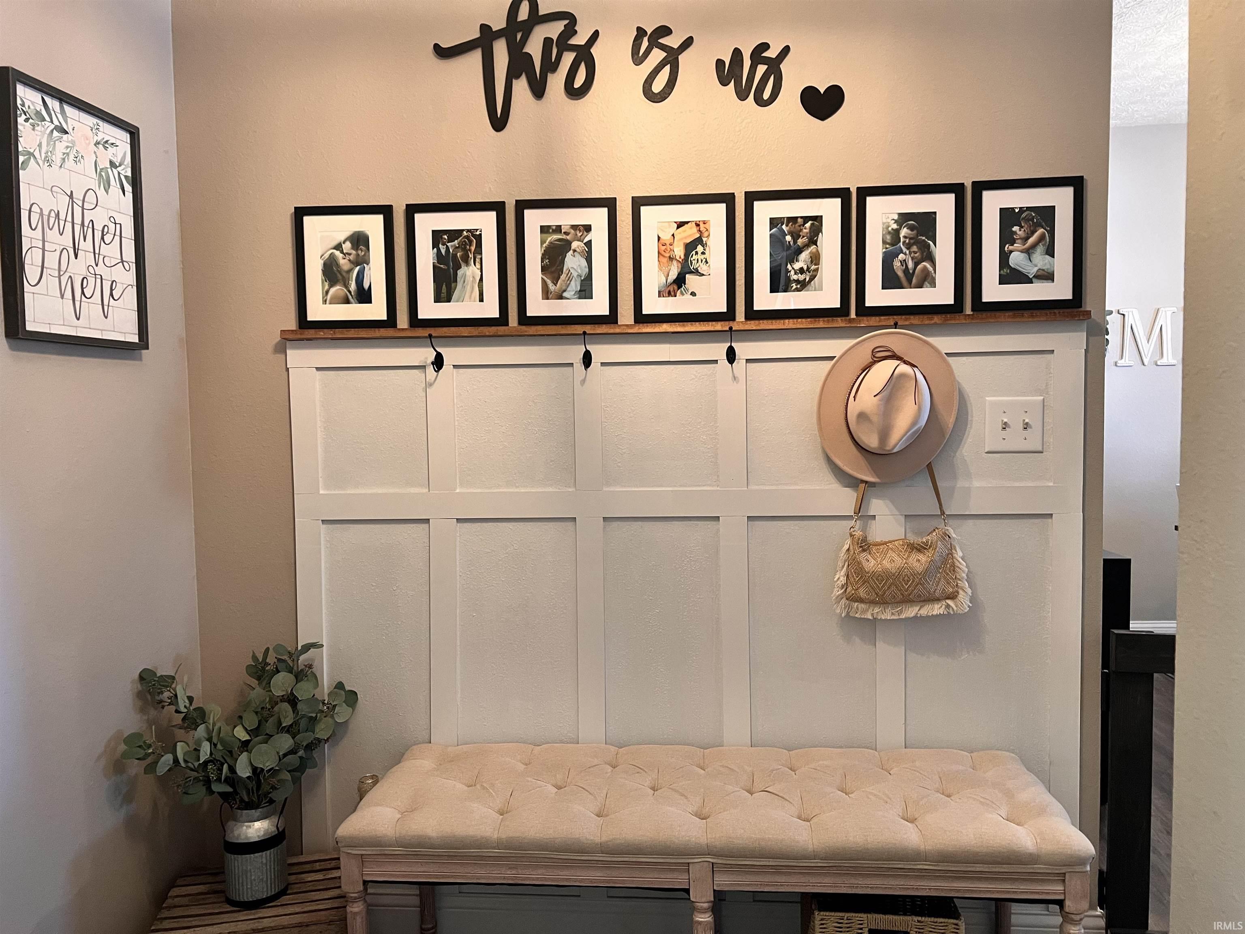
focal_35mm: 26
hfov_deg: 67.3
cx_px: 622
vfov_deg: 53.1
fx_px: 935
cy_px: 467
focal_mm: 5.7
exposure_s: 1/60
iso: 320
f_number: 1.5
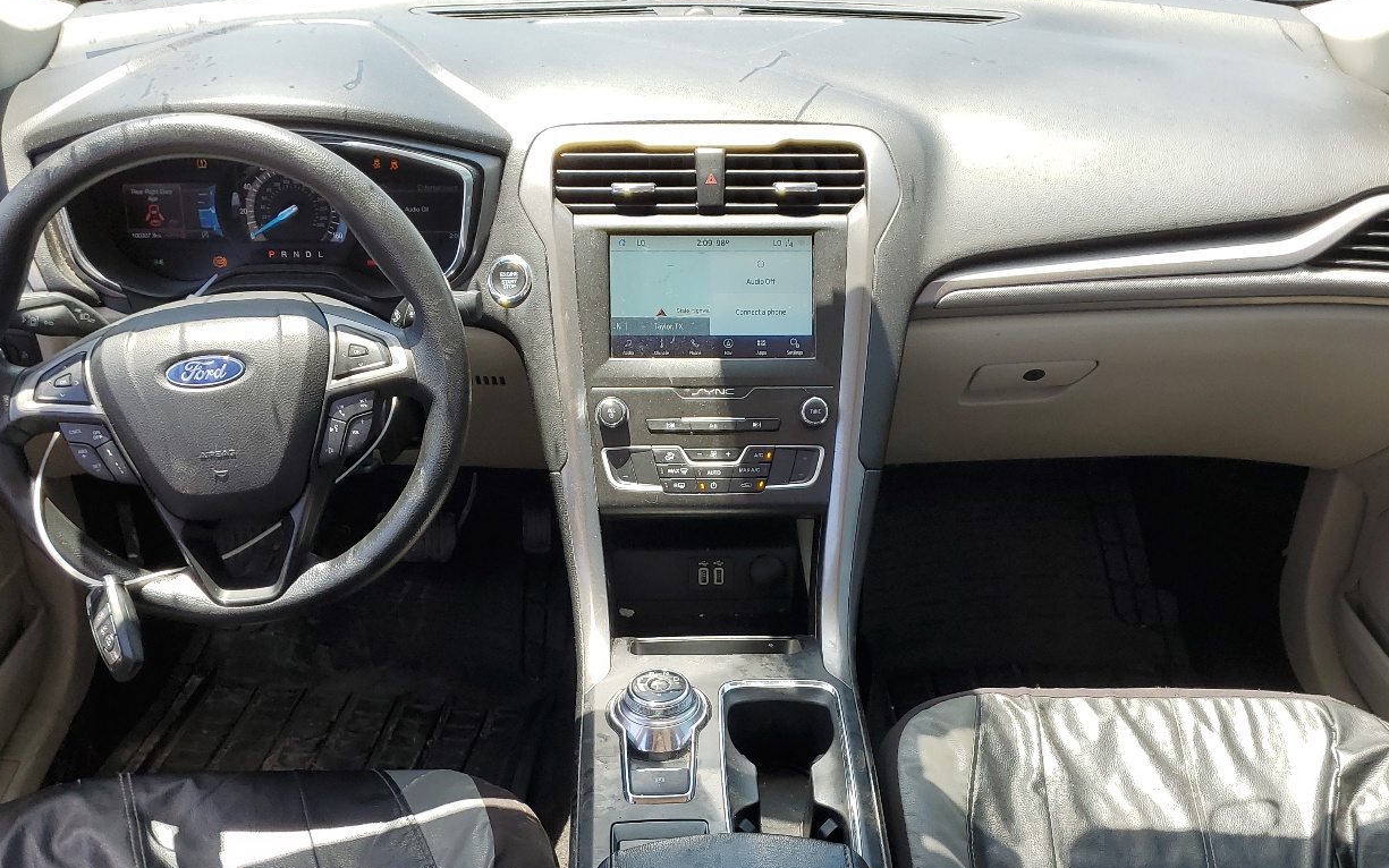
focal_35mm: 36
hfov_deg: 54.0
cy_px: 612
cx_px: 662
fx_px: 1363
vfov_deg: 34.8
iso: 50
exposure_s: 1/435
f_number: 1.5
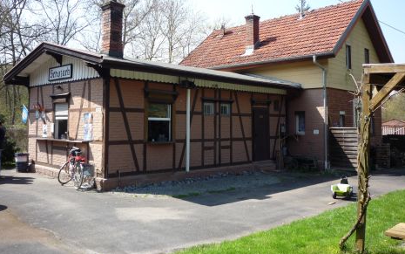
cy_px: 100
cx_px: 207
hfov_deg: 55.3
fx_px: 386
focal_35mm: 35
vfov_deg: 36.2
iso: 100
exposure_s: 1/250
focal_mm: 5.2
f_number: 4
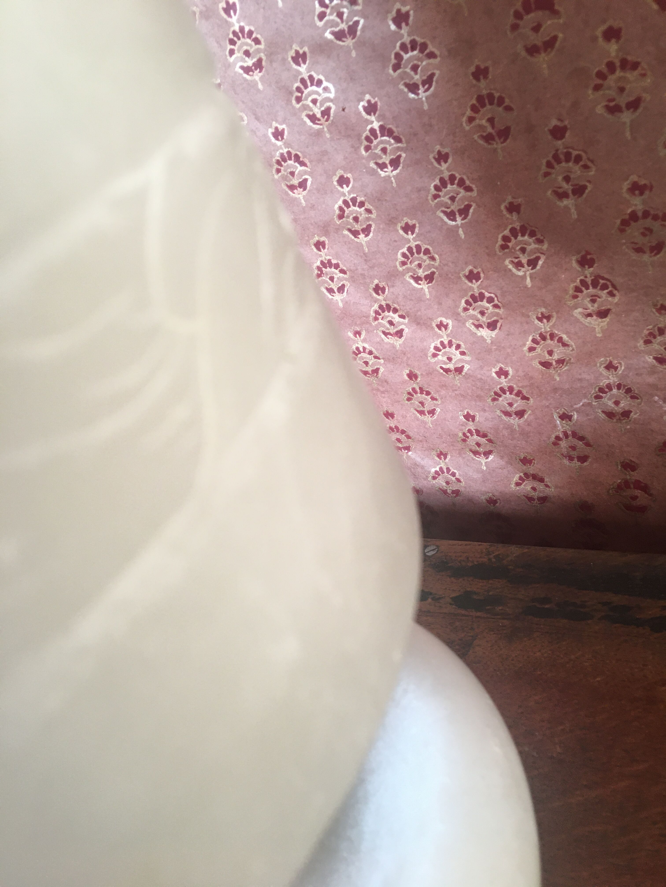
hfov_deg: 48.2
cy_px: 444
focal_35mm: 29
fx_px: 744
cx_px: 333
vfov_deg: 61.7
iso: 64
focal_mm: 4.15
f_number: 2.2
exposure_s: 1/33
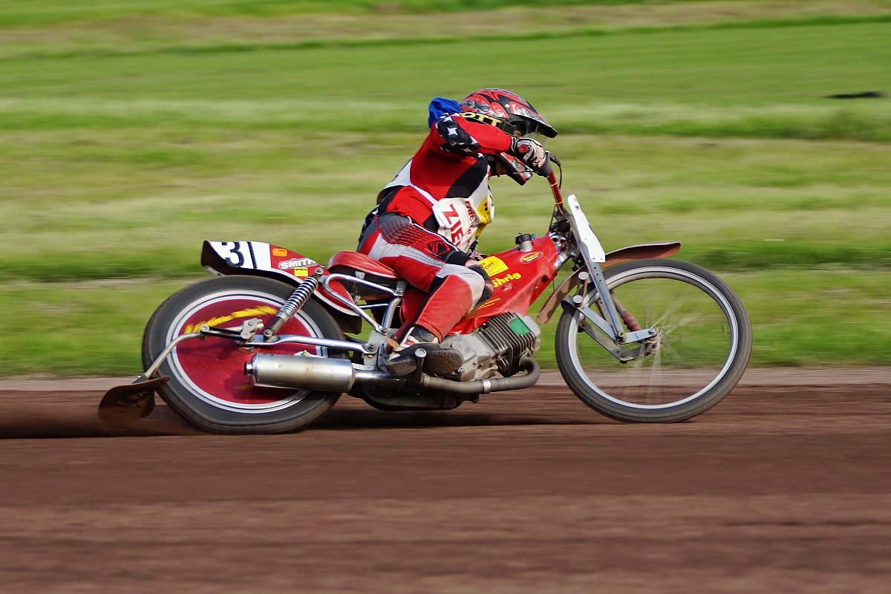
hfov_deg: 8.6
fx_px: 5940
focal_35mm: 240
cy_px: 297
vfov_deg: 5.7
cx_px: 446
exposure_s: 1/500
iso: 100
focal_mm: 160
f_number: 5
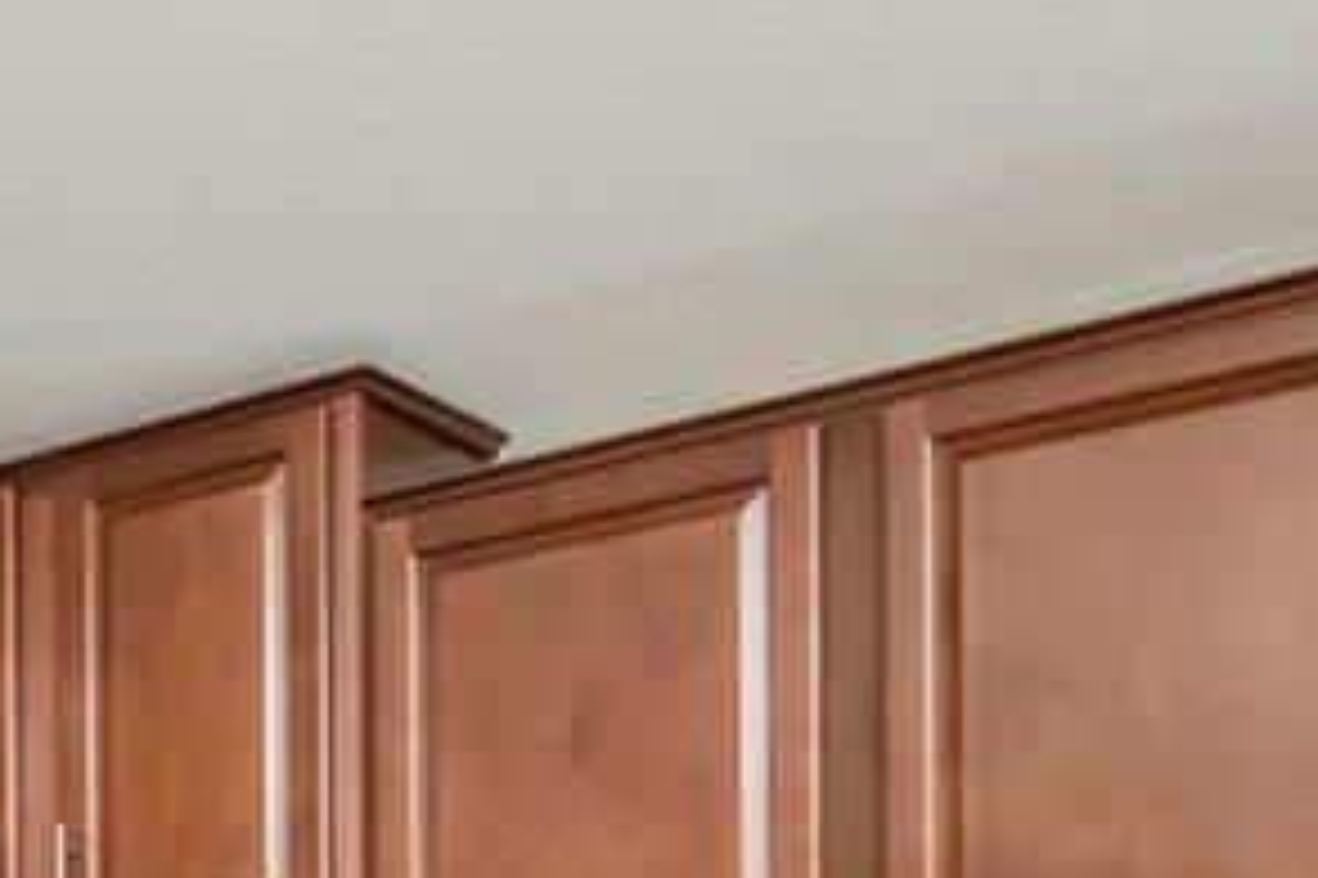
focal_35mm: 82
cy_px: 1495
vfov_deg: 14.9
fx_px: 3000
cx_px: -616
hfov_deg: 21.2
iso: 500
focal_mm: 10
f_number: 9
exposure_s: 1/200
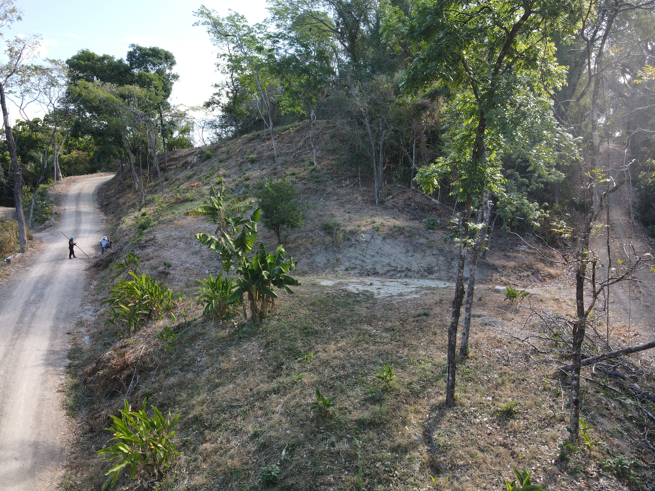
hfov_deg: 69.4
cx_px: 327
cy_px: 244
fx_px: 473
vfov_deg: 54.9
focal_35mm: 25
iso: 110
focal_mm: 4.5
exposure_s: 1/50
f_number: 2.8
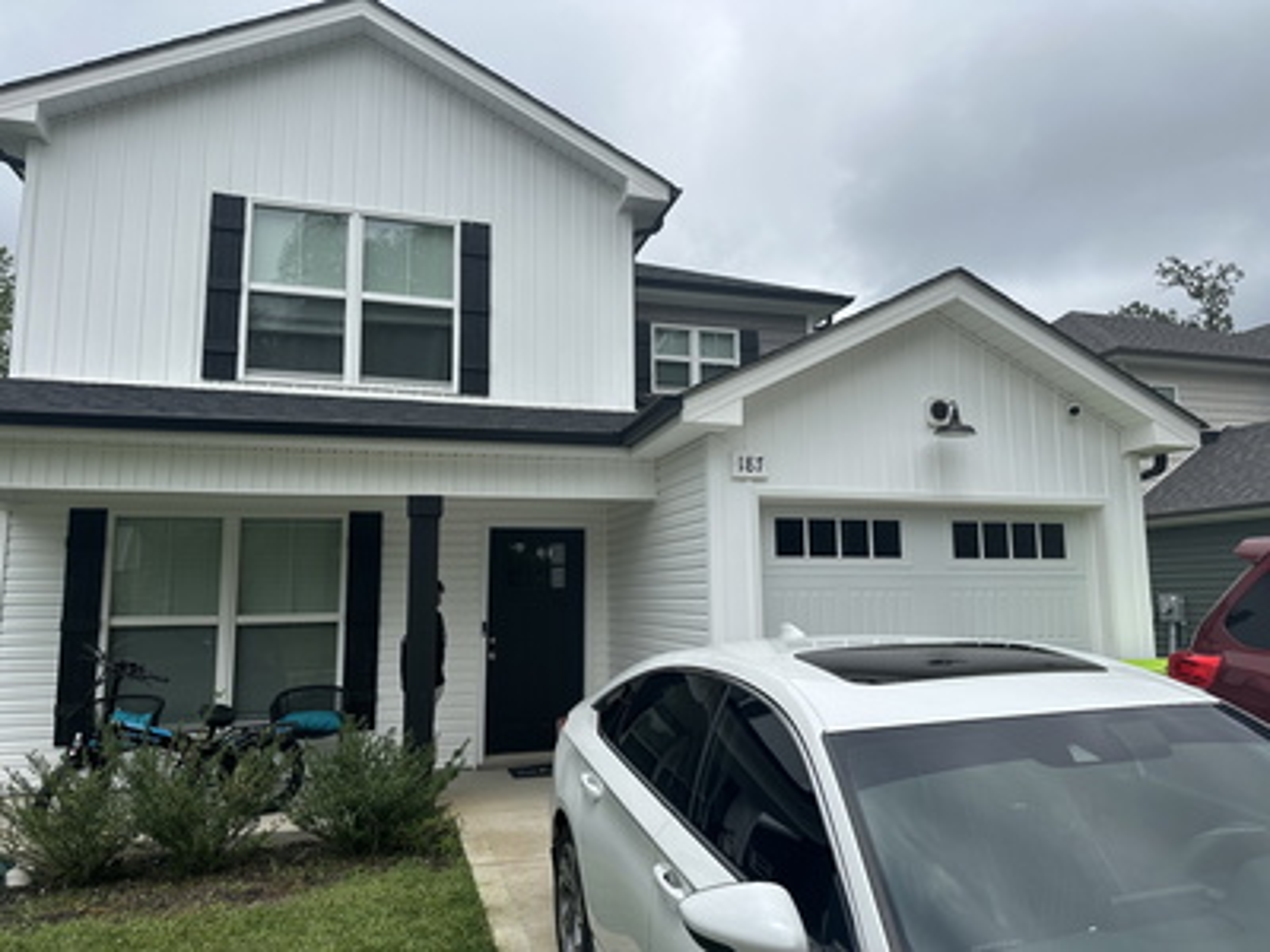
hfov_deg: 71.6
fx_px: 881
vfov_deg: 56.8
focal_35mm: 24
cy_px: 476
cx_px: 635
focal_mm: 6.86
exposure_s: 1/7042
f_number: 1.78
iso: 80
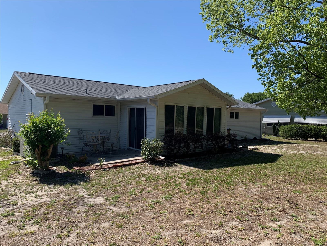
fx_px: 246
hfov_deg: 67.3
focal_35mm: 26
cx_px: 164
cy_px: 123
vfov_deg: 53.1
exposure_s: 1/2114
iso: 25
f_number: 1.8
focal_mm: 4.25
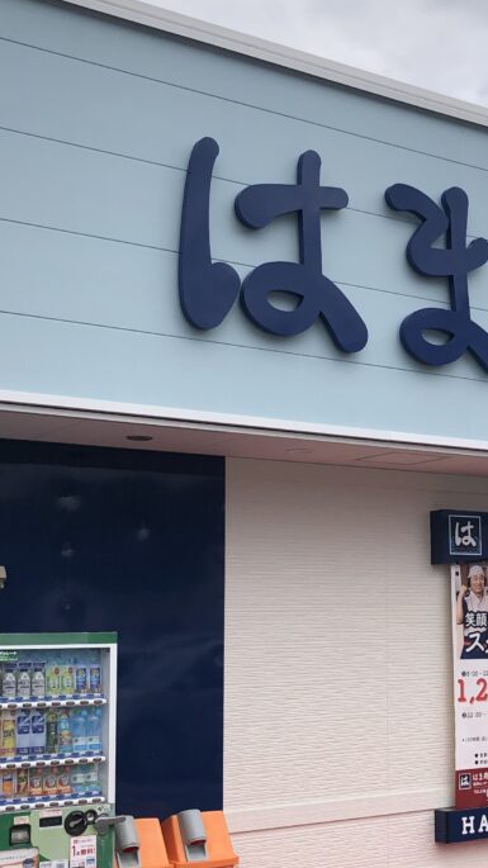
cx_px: 466
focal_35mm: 57
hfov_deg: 20.5
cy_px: 503
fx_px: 1312
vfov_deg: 36.5
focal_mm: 4
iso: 20
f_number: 1.8
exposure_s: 1/1779
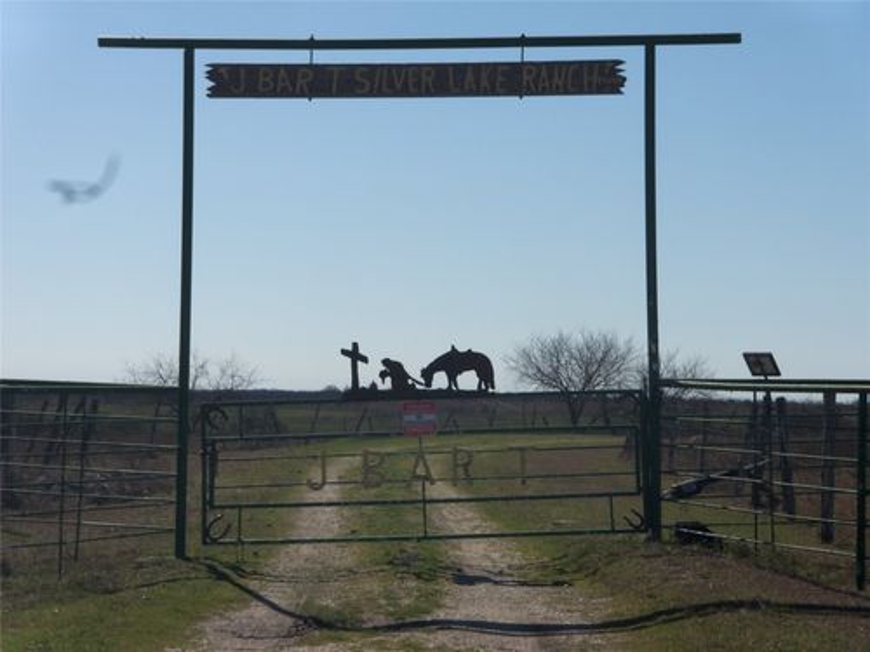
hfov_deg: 19.4
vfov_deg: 14.6
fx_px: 2538
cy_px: 326
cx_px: 435
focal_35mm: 101
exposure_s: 1/100
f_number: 14.3
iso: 64
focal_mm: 17.9
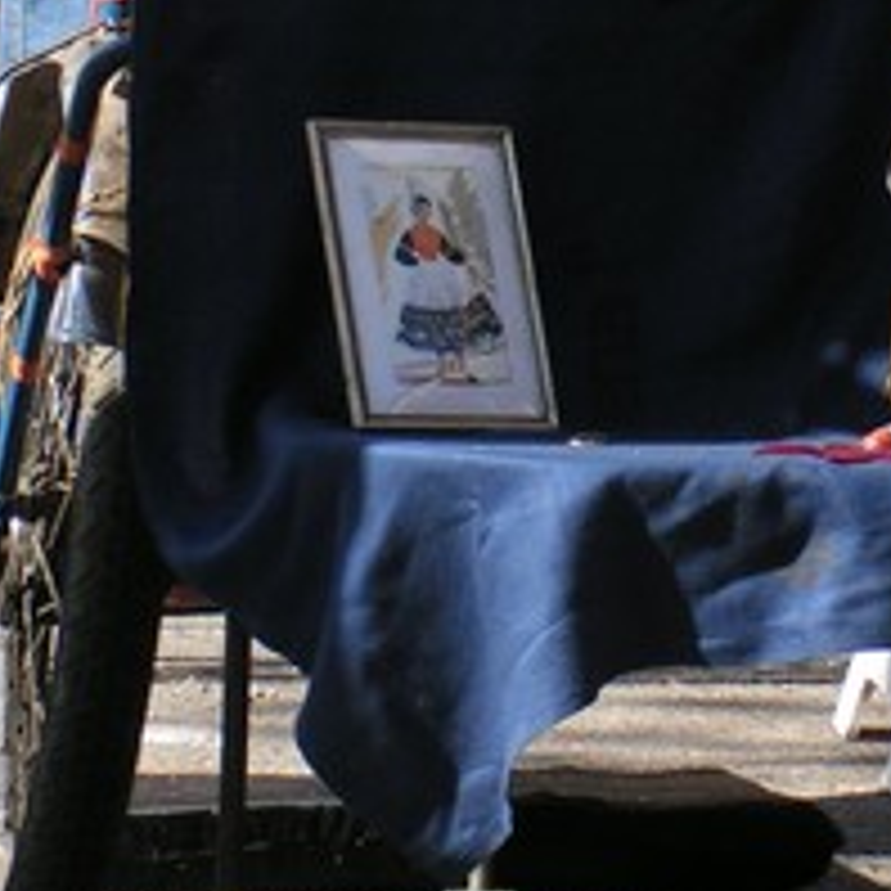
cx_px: 990
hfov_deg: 5.9
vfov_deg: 5.9
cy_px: -218
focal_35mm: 296
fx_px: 8620
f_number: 5
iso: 50
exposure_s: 1/200
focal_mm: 16.6
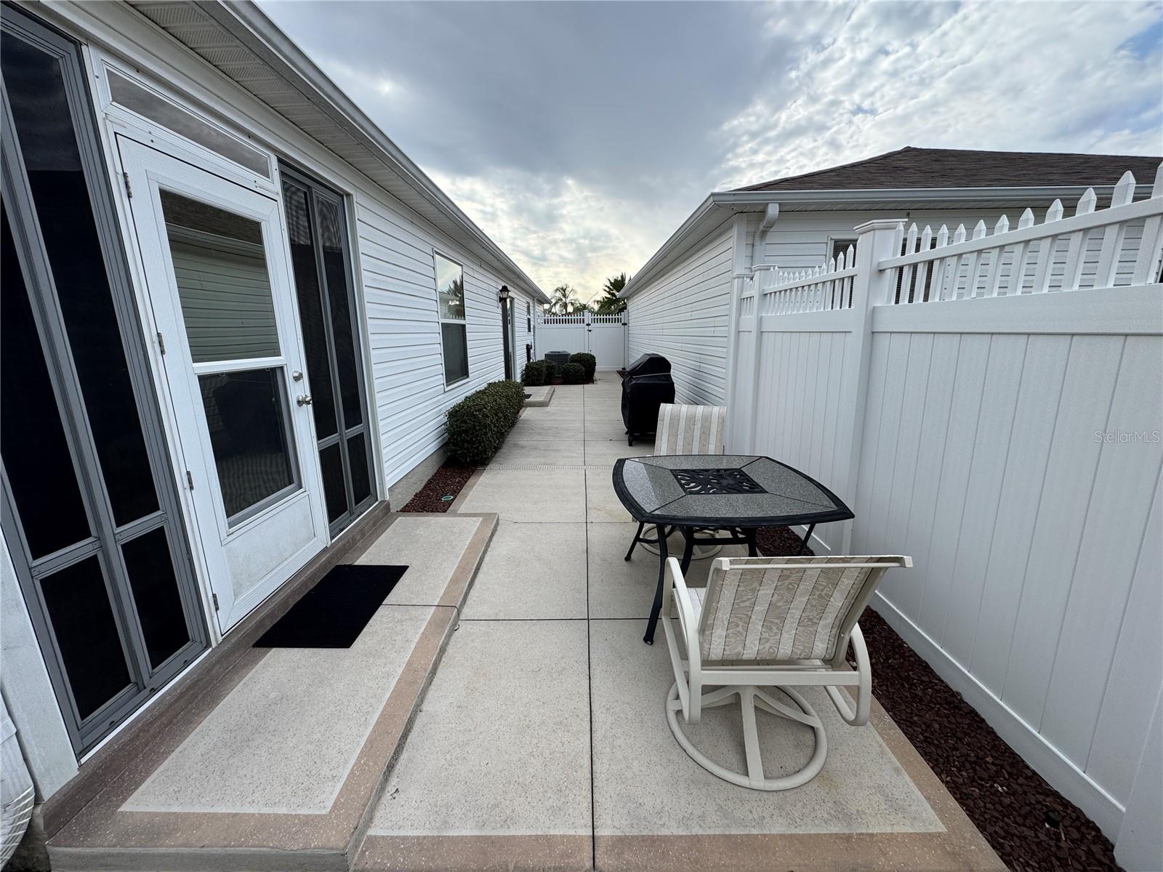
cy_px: 436
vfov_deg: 85.7
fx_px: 470
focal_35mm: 14
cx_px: 582
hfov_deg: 102.1
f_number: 2.2
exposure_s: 1/812
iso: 40
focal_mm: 2.22
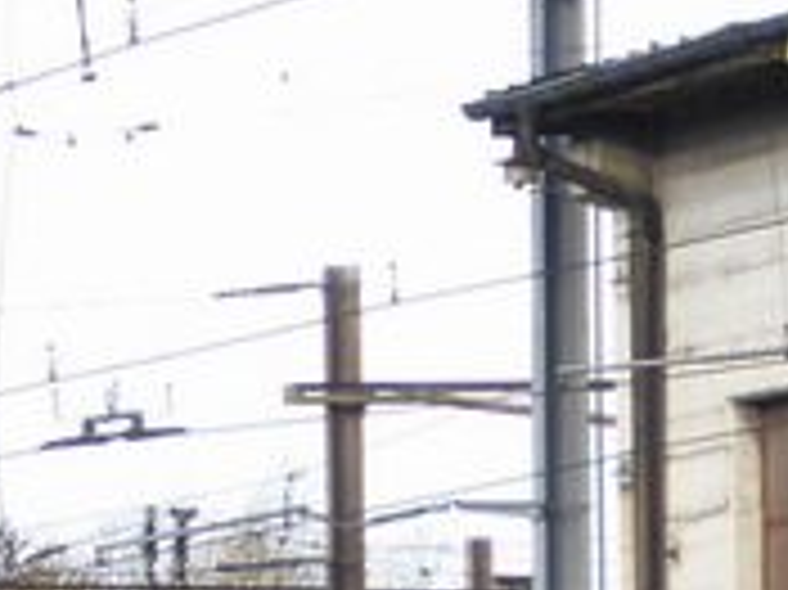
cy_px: 1076
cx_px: -896
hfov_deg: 1.9
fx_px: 23454
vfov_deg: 1.4
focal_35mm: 1031
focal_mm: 24.2
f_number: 5.3
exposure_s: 1/60
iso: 125
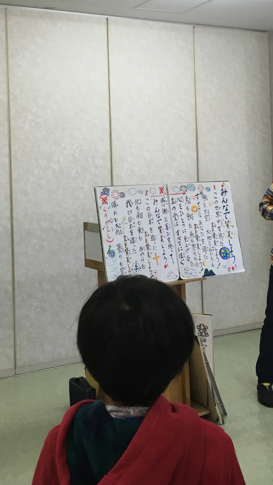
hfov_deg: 26.4
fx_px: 579
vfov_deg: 44.8
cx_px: 103
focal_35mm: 45
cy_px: 164
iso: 25
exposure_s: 1/30
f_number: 2.2
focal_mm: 4.15
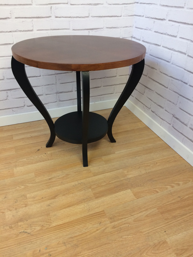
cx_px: 96
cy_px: 128
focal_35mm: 29
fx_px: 216
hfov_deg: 48.2
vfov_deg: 61.7
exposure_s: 1/33
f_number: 2.2
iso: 50
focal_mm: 4.15
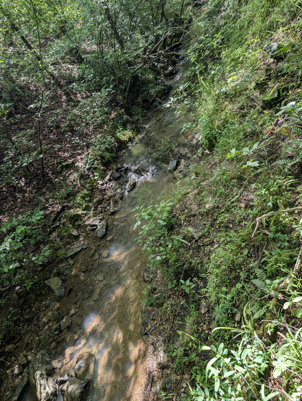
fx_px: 278
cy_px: 200
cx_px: 151
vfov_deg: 71.5
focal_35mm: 24
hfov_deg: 56.9
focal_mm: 6.9
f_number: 1.68
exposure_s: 1/93.5
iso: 20
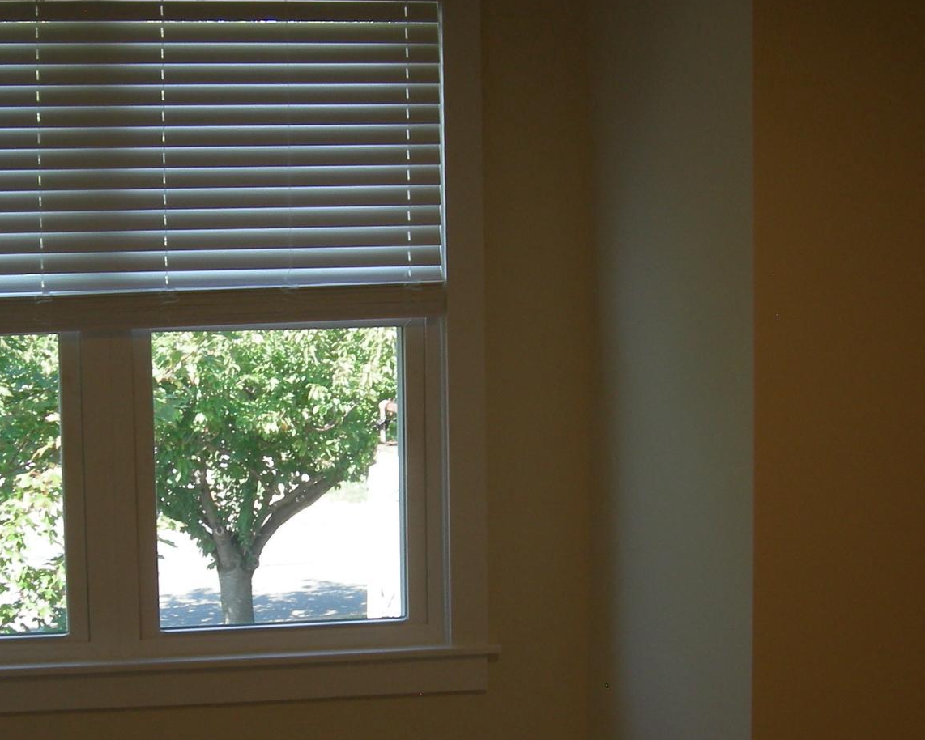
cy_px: 475
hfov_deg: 29.9
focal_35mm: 63
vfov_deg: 24.1
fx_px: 1725
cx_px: 334
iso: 64
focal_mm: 7.5
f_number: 3
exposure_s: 1/72.6
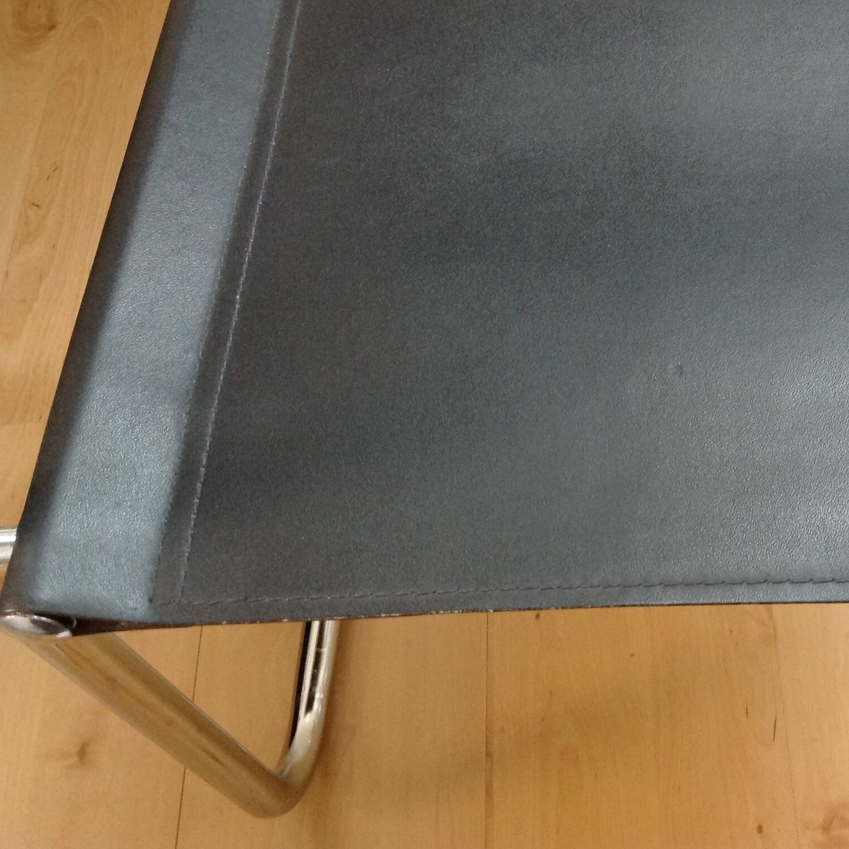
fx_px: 1471
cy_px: 317
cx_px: 708
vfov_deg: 32.1
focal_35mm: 53
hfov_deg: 31.2
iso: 160
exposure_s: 1/15
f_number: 2.4
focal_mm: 4.28
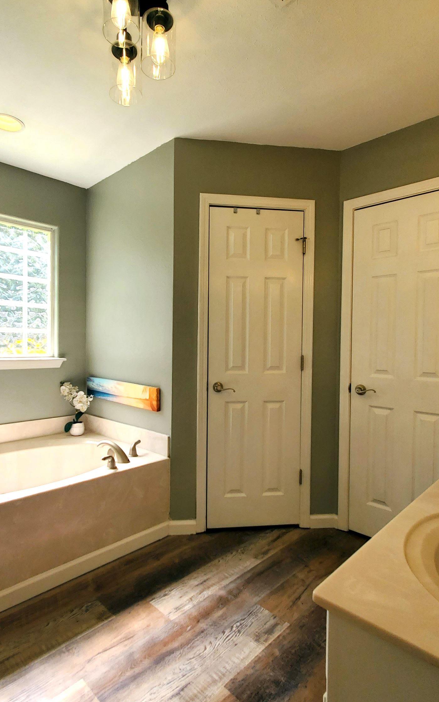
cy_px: 357
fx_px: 364
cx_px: 186
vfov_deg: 88.0
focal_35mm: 19
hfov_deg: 61.9
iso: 50
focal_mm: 1.8
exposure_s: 1/120
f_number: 2.2
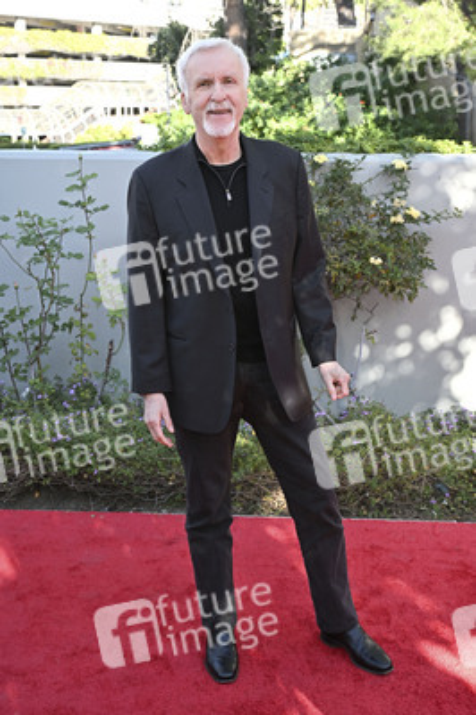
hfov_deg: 35.9
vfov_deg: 51.9
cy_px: 358
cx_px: 238
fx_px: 735
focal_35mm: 37
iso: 640
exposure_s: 1/320
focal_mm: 37
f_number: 5.6
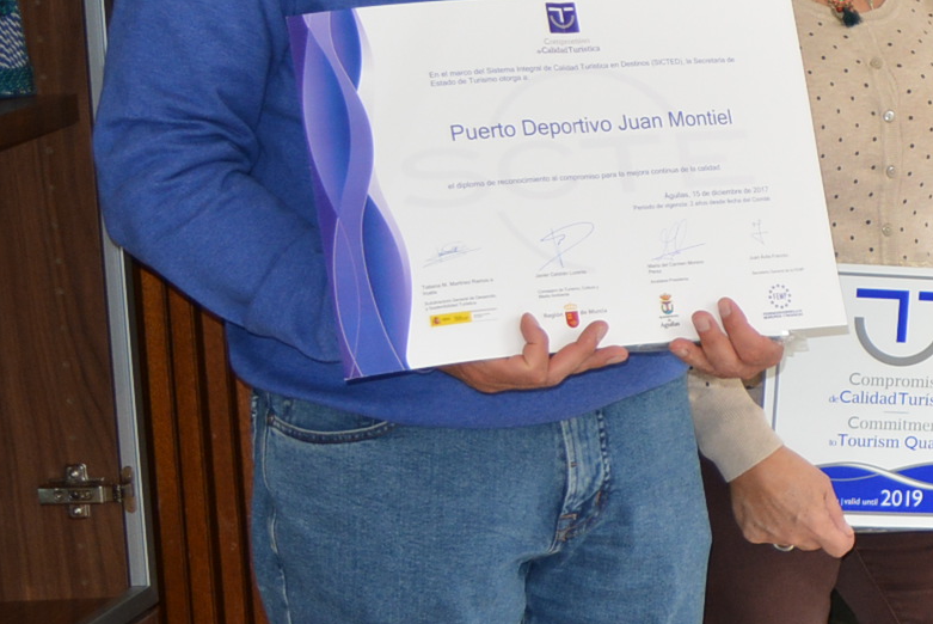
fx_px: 3579
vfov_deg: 9.9
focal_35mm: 138
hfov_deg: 13.2
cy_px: 142
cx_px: 1748
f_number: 4
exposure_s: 1/125
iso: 400
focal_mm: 24
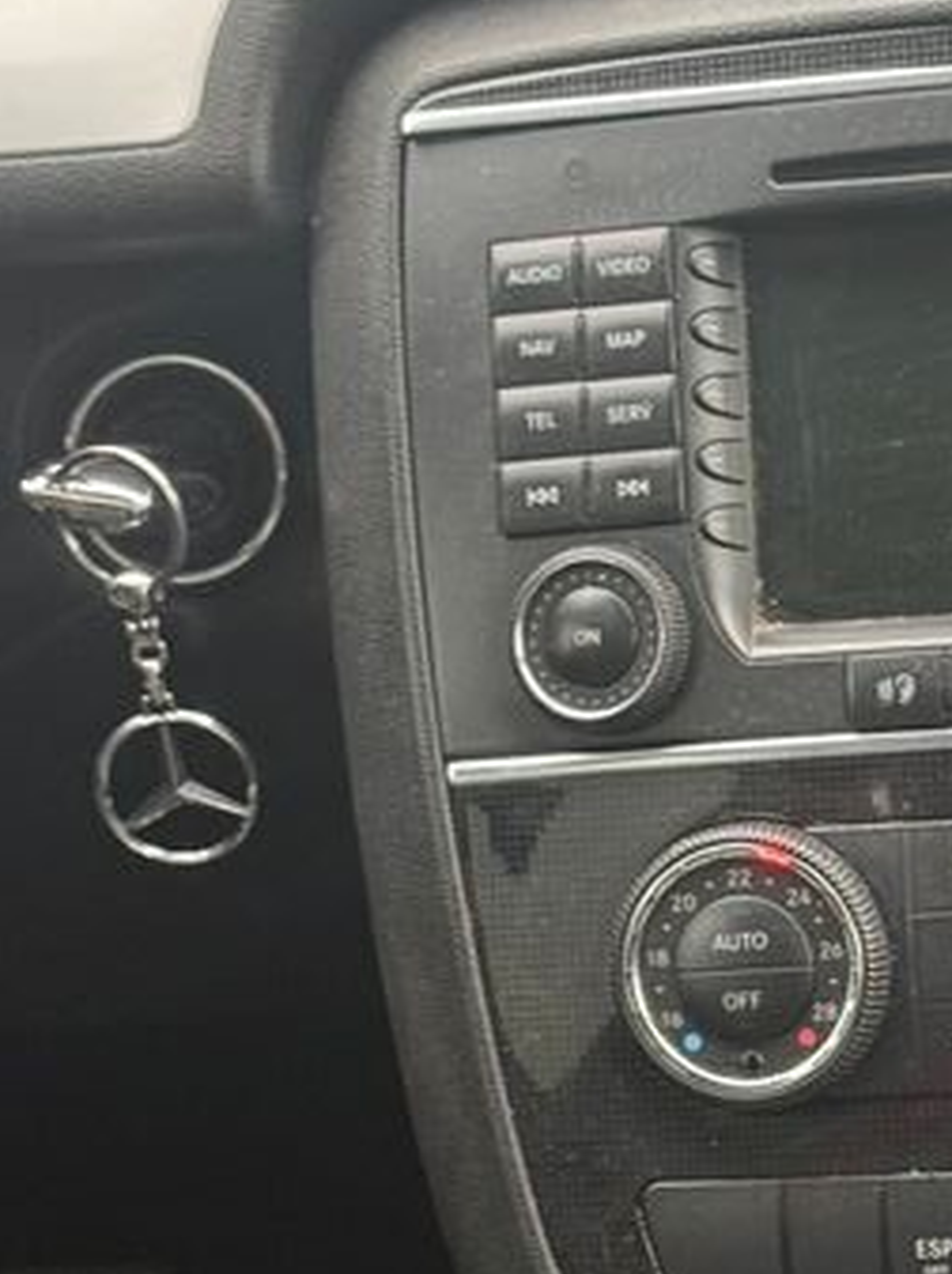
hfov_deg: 10.0
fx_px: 5364
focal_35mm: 146
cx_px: 1145
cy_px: 1115
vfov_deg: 13.4
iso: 100
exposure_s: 1/71
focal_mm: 6.76
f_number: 1.78
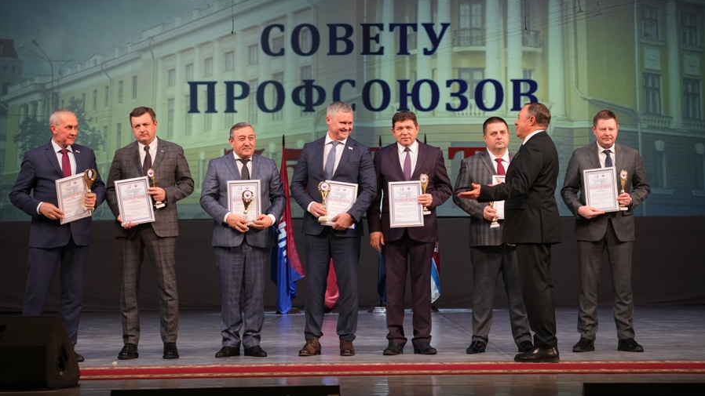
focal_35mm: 105
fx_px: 1963
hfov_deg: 20.4
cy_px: 164
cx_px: 352
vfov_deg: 11.5
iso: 2000
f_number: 7.1
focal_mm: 100
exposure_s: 1/160
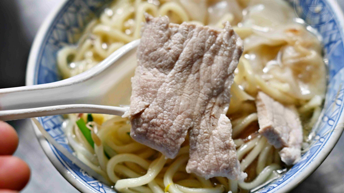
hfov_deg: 26.9
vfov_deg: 15.3
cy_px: 95
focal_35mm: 79
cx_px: 172
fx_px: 721
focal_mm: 50
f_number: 3.2
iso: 100
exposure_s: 1/200
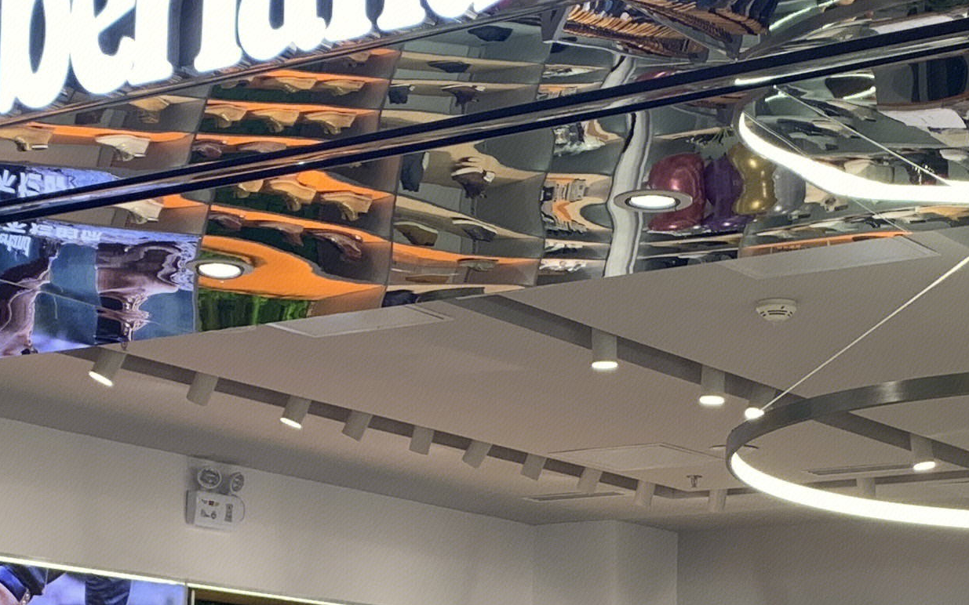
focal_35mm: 90
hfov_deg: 23.0
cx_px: 500
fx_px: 2377
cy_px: 612
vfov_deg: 14.3
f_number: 1.8
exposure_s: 1/100
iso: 50
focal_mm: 4.25
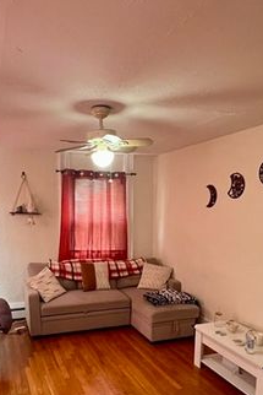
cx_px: 92
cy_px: 250
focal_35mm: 28
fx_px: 306
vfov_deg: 64.4
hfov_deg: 45.9
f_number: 1.8
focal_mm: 1.57
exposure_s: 1/60
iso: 800
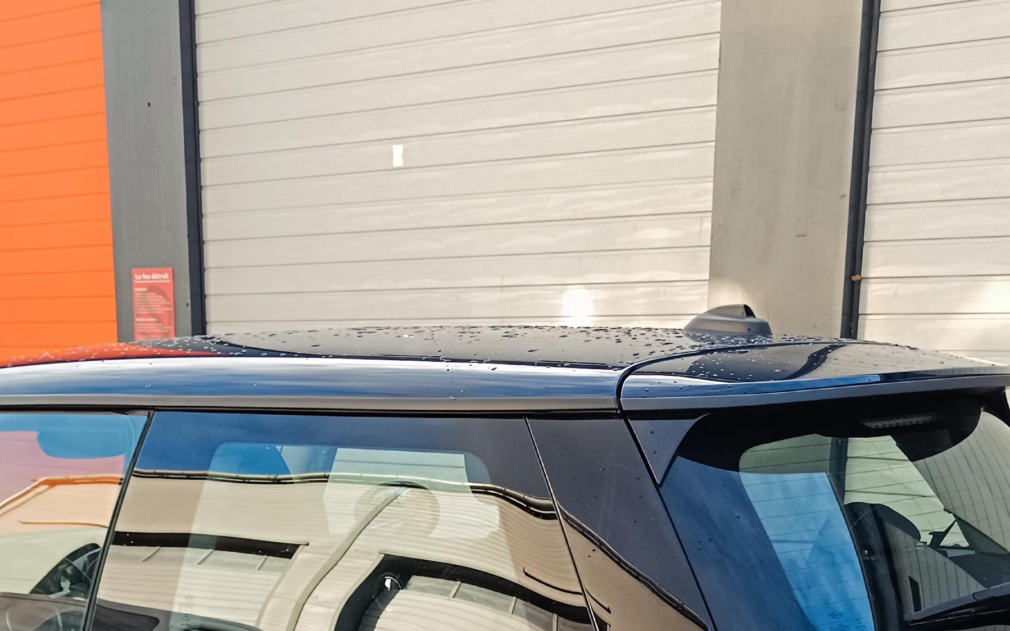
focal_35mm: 58
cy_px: 805
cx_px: 460
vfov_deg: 20.5
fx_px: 1596
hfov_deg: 35.1
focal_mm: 5.59
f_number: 1.88
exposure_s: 1/164
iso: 51
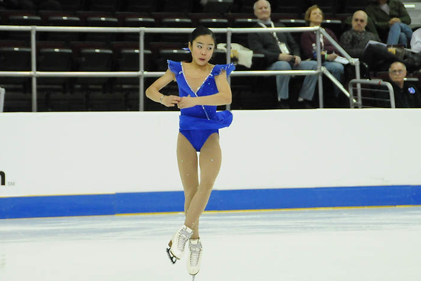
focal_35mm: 204
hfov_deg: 10.1
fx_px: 2384
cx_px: 203
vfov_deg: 6.7
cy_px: 157
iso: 3200
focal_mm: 120
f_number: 5.6
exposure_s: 1/800
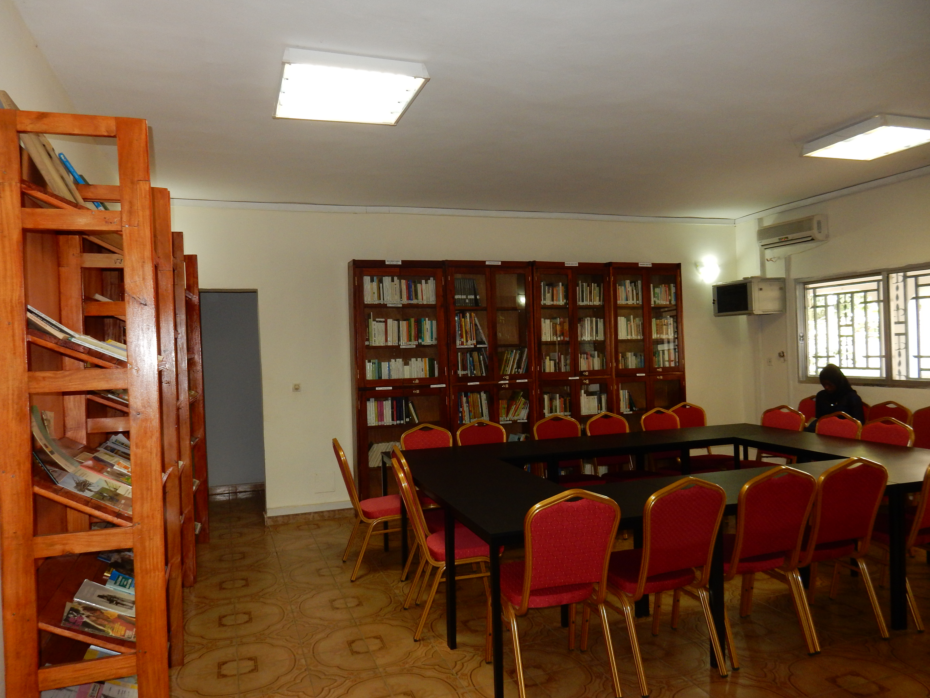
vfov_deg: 54.9
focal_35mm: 25
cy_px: 349
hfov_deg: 69.4
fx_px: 672
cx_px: 465
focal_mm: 4.5
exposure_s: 1/30
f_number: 3.7
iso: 250
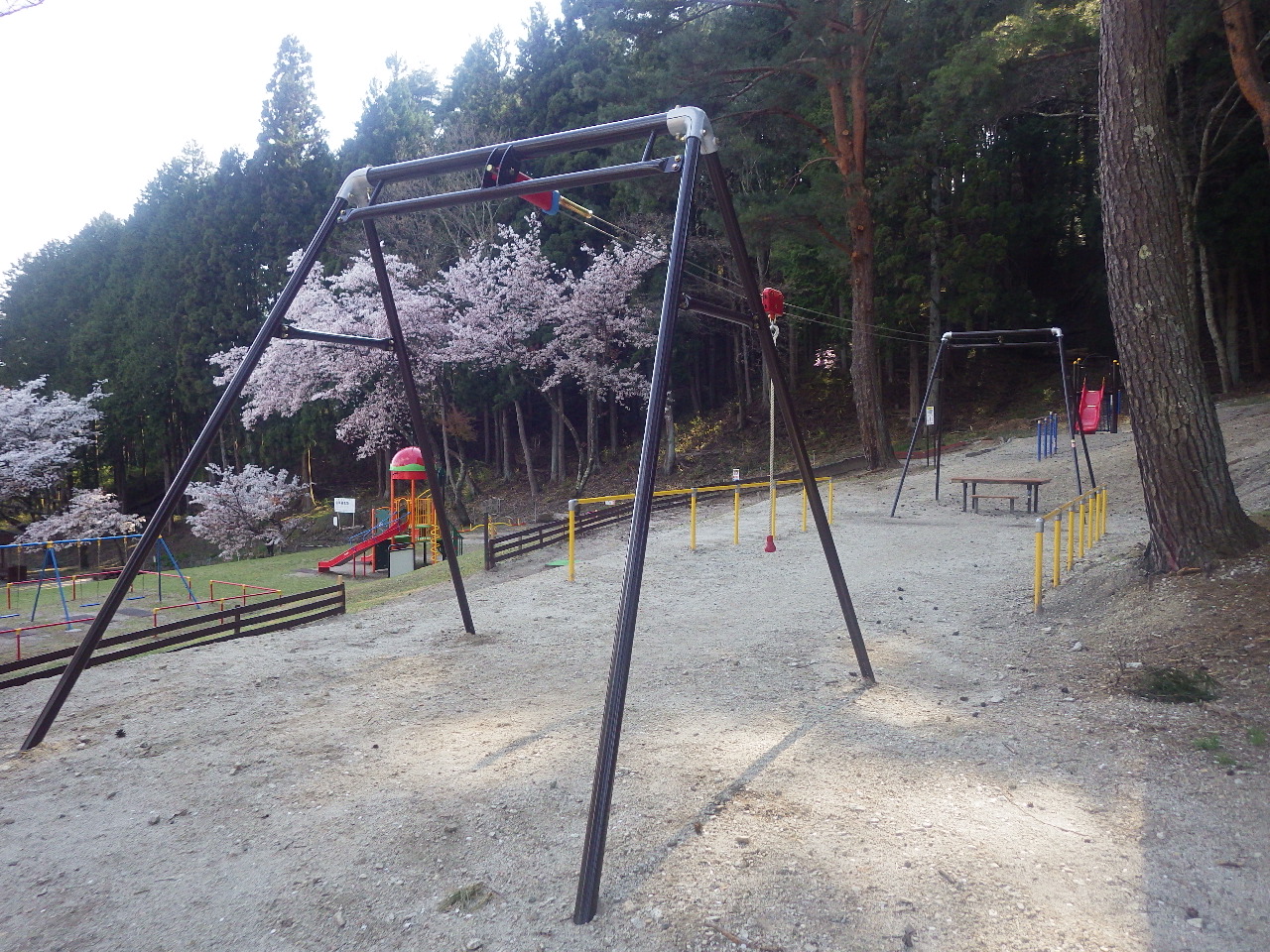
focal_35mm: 25
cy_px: 476
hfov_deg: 69.4
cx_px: 635
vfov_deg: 54.9
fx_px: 917
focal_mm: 4.5
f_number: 2.8
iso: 250
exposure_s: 1/500
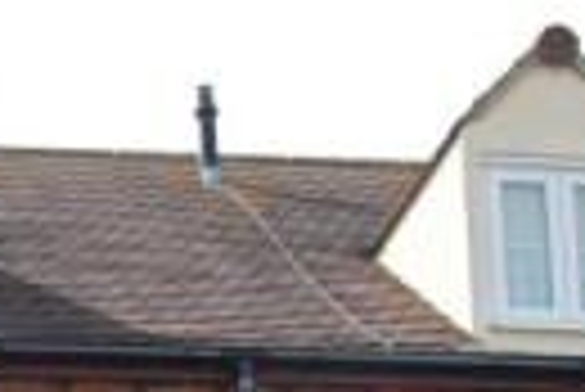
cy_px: 761
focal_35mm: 136
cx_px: -176
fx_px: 2212
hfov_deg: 14.4
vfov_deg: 9.5
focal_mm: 18
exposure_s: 1/250
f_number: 8
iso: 200
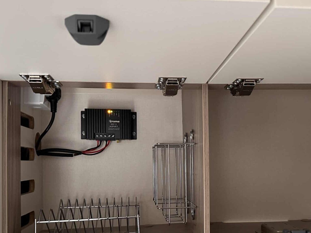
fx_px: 359
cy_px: 160
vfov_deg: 35.5
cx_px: 185
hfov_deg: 46.6
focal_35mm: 40
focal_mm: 6.86
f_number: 1.78
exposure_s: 1/60
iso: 500
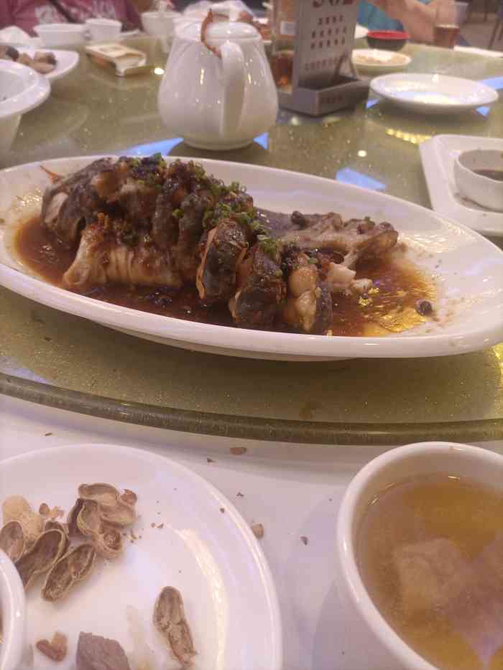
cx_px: 252
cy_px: 335
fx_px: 504
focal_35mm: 26
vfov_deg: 67.3
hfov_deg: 53.1
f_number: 1.8
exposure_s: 1/100
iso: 496
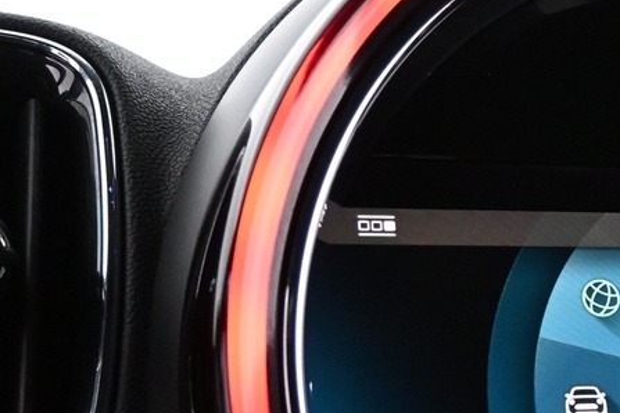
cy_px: 362
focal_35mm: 87
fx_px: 1498
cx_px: 713
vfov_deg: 15.5
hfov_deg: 21.9
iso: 4000
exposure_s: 1/50
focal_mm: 16
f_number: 3.5
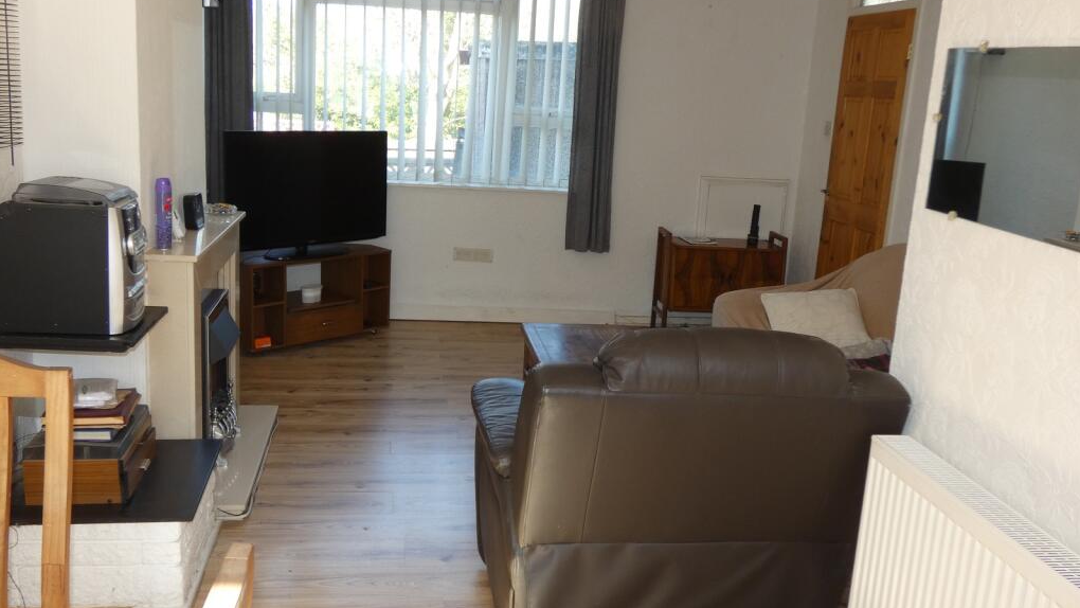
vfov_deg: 33.7
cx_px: 541
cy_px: 323
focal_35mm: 35
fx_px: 1002
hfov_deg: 56.6
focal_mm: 5.8
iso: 125
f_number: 3.4
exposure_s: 1/60
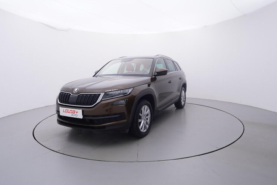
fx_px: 173
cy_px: 92
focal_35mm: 22
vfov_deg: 56.2
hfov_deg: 77.3
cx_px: 138
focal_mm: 15
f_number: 5
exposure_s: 1/80
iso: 200
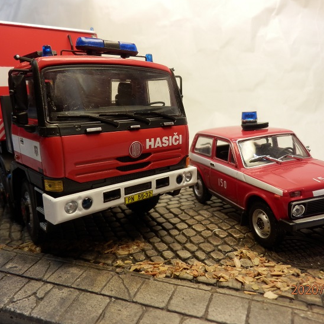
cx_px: 165
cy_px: 159
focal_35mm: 29
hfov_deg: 55.6
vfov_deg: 55.6
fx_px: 307
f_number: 3
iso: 80
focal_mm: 4.2
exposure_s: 1/80
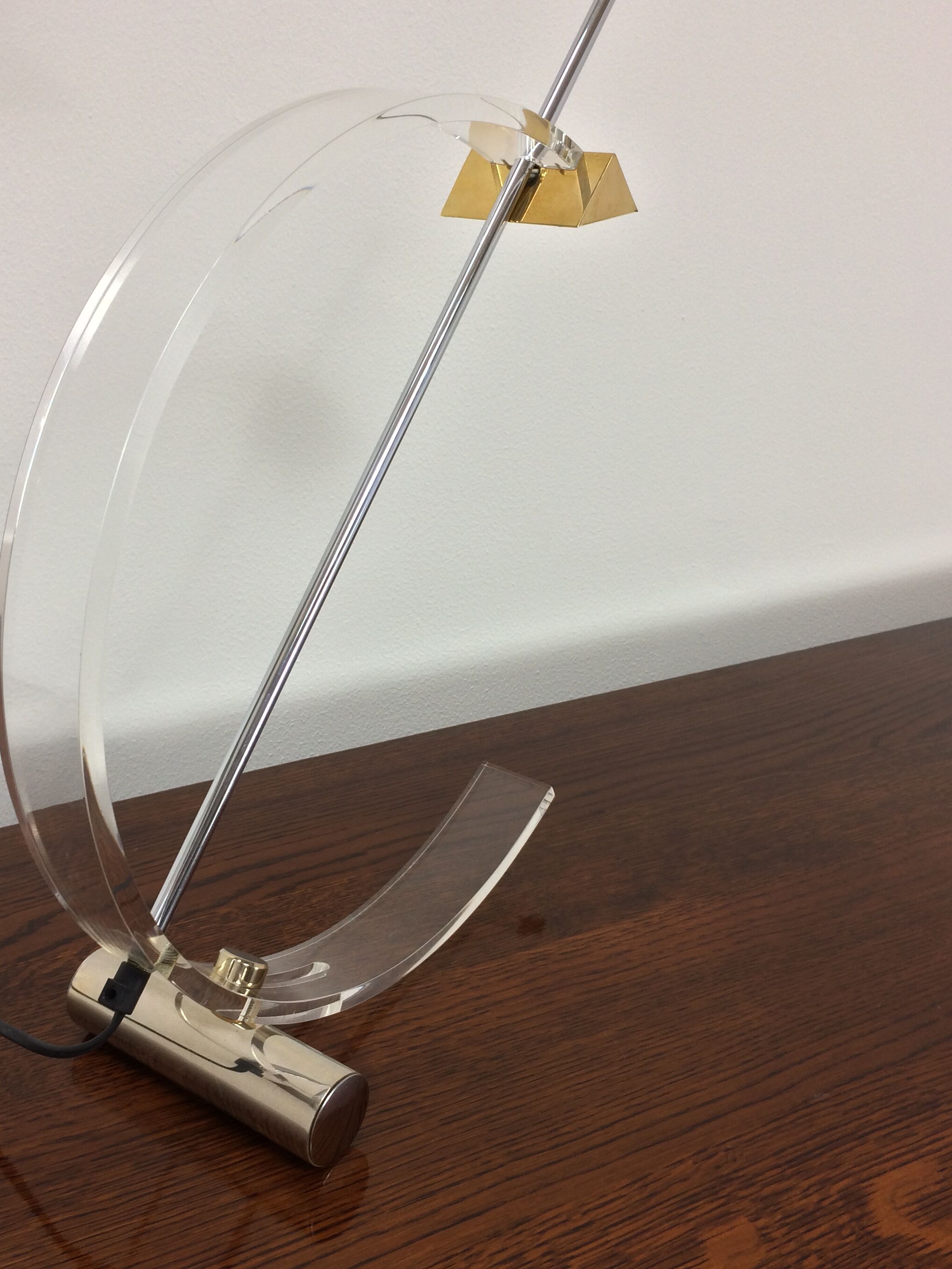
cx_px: 408
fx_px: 1283
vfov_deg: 52.6
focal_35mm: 35
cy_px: 603
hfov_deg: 40.6
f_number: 2.2
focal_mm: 4.15
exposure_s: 1/33
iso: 40
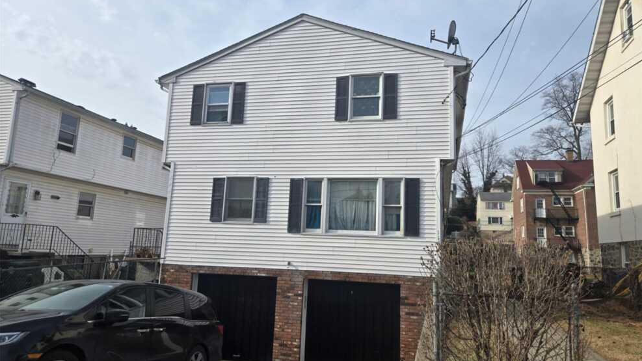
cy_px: 181
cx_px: 332
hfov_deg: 71.9
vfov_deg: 44.4
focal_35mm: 26
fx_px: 443
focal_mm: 5.4
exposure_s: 1/2010
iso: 25
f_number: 1.8
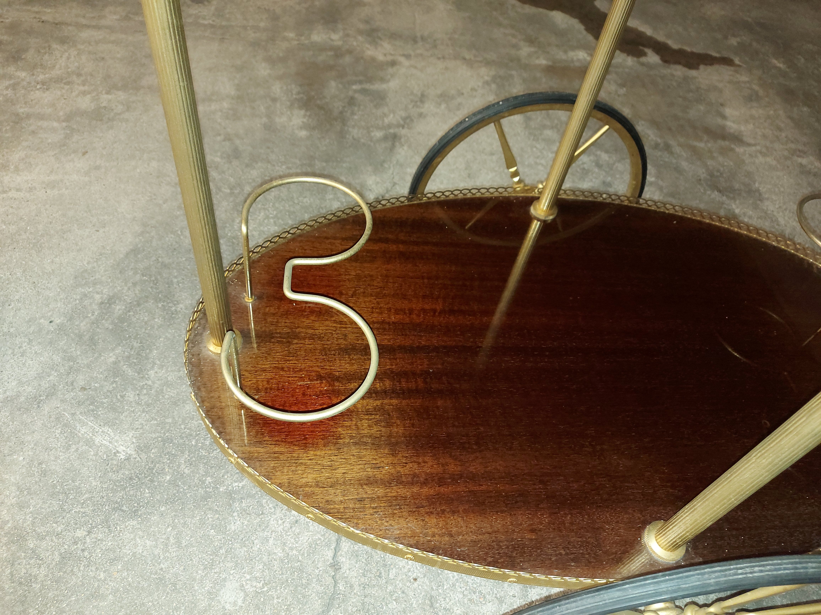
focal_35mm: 24
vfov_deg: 56.8
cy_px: 308
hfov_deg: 71.6
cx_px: 410
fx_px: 569
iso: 250
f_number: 1.8
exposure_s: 1/25
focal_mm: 5.23
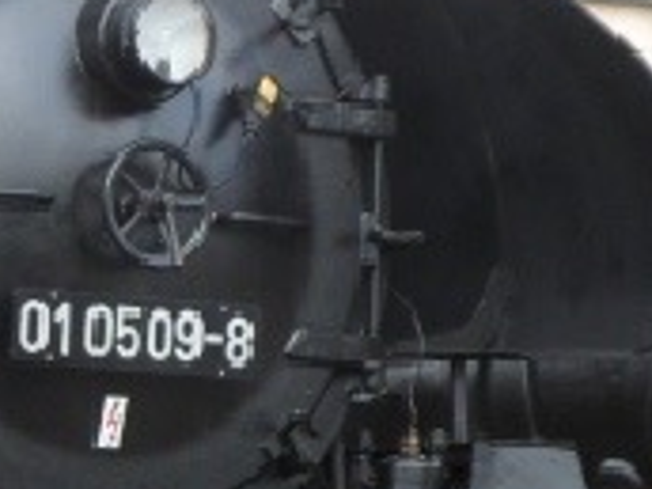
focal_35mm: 195
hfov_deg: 9.9
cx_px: -246
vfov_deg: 7.6
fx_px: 3673
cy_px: 485
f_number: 4
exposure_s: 1/125
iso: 100
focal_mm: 6.5
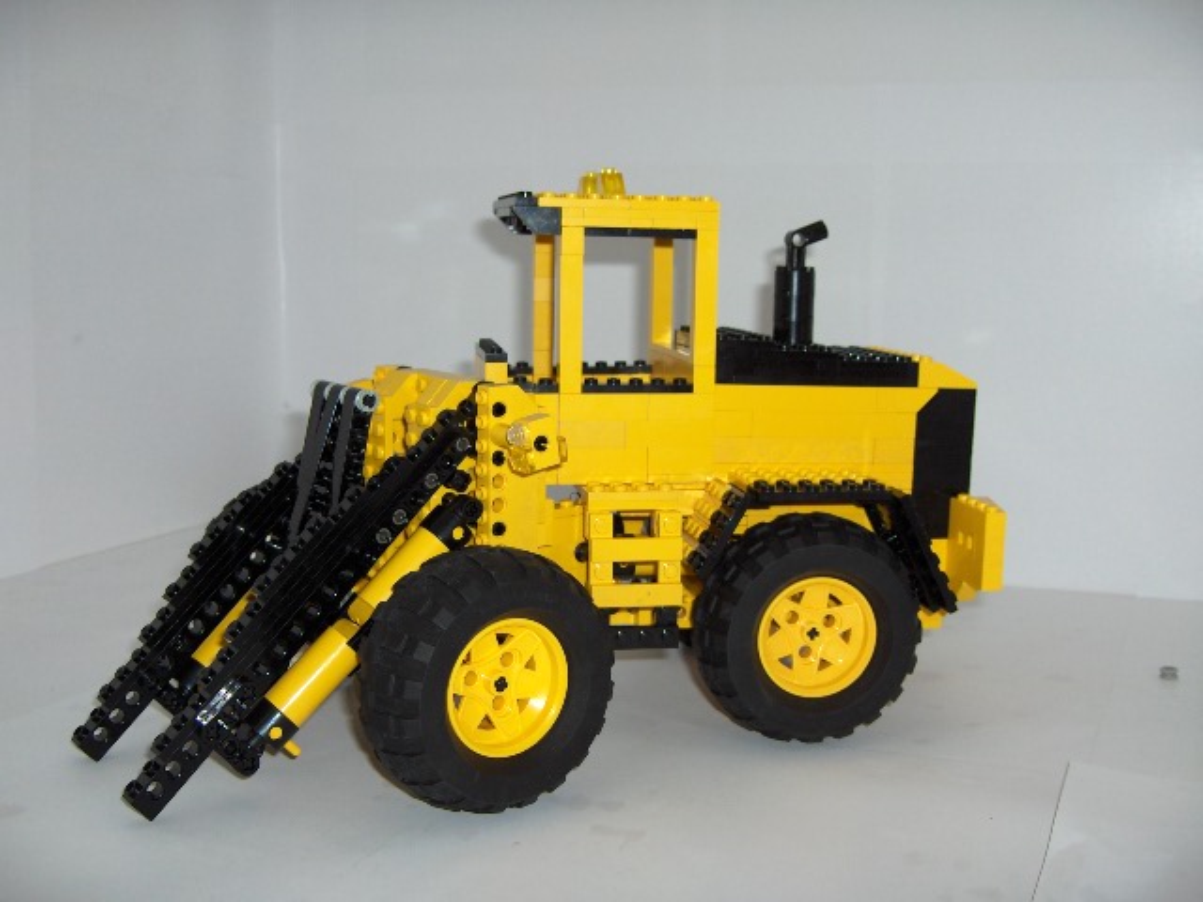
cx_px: 602
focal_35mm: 39
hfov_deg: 47.9
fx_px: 1355
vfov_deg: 36.8
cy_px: 451
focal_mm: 8
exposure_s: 1/60
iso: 100
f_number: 2.8
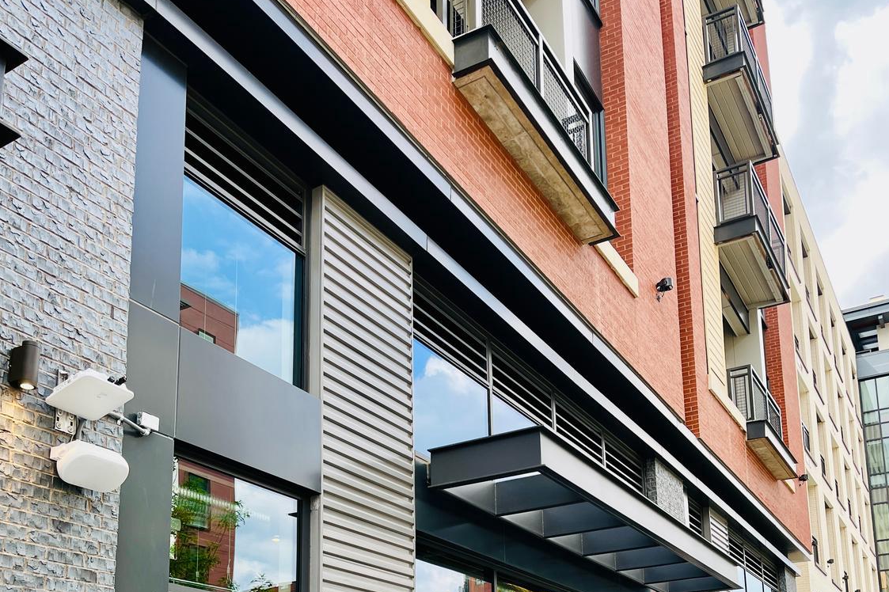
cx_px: 443
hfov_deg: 51.9
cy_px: 577
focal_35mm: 37
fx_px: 913
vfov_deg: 33.2
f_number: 1.6
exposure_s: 1/524
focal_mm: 5.1
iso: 50
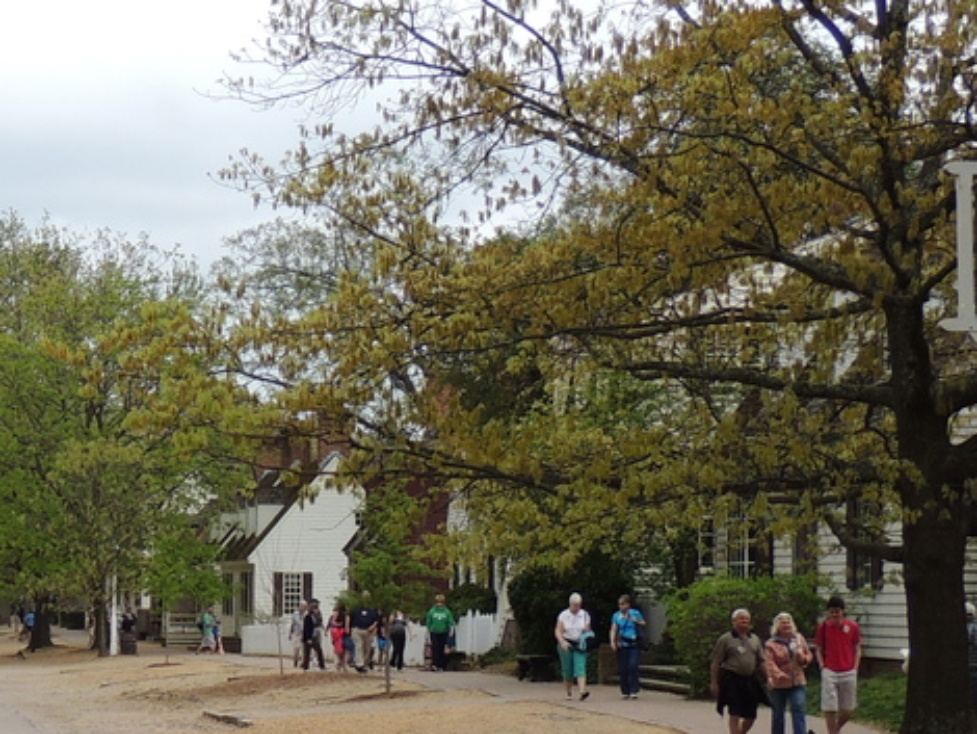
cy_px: 516
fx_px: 3304
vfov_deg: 12.6
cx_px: -276
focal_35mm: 117
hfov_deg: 16.0
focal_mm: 7.6
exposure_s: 1/800
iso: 100
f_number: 3.4
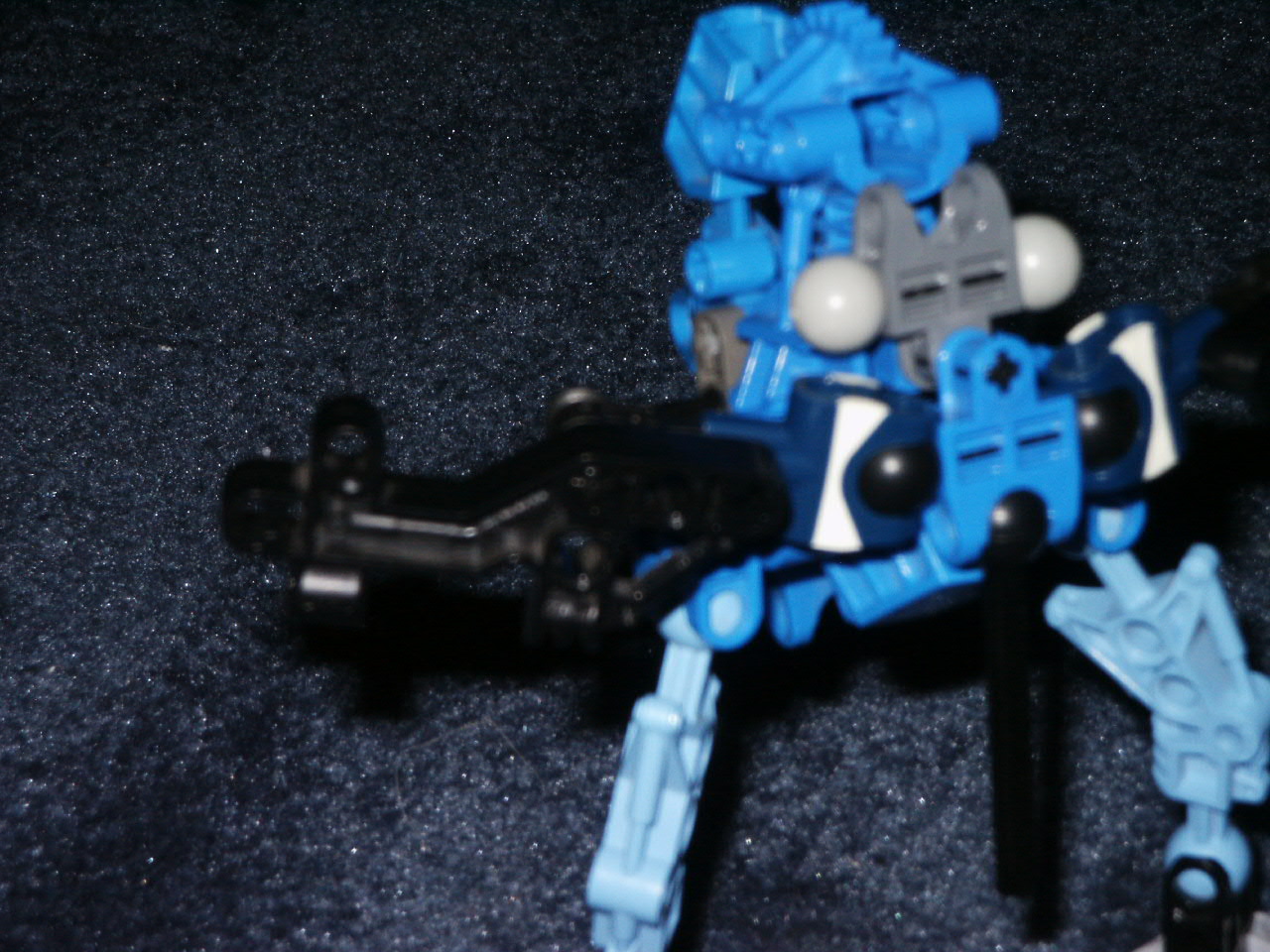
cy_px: 476
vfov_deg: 10.7
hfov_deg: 14.2
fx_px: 5100
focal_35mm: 139
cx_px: 635
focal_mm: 28.22
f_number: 8
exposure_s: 1/125
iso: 200
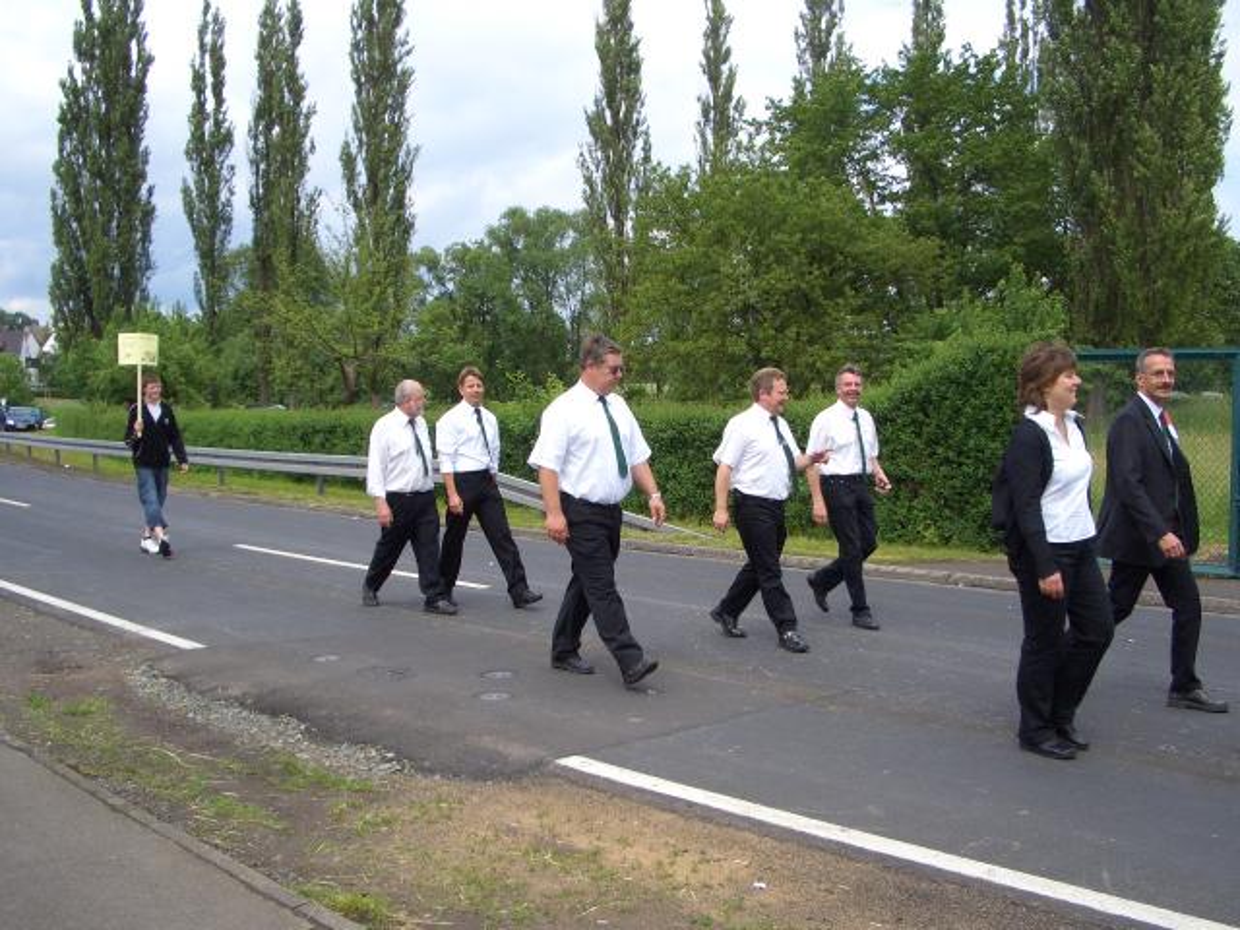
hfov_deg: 52.6
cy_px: 465
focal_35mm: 35
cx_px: 620
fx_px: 1254
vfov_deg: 40.7
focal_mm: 5.8
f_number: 4.3
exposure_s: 1/500
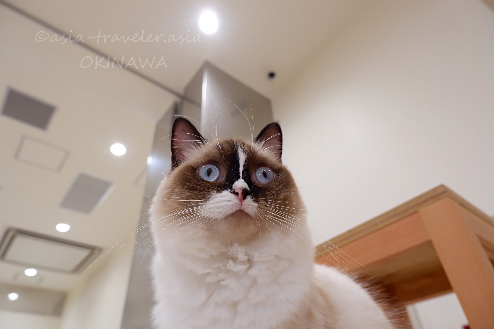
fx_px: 316
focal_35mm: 23
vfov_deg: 55.1
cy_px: 164
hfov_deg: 76.1
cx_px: 247
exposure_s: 1/80
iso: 400
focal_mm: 15
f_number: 4
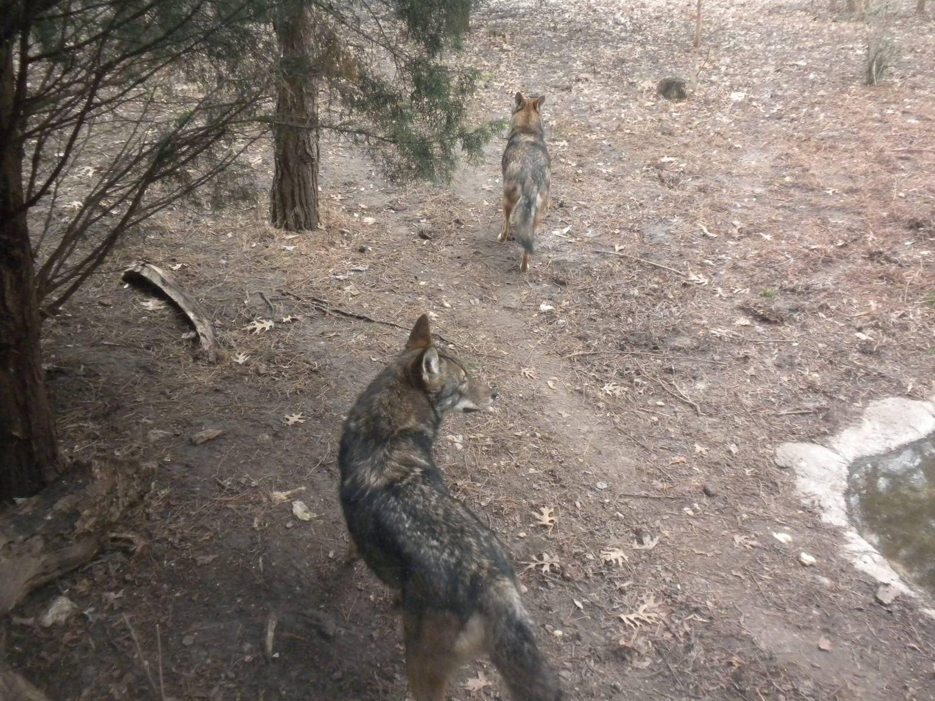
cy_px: 350
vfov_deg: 38.7
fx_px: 999
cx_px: 468
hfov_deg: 50.1
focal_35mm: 37
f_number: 3.5
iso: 400
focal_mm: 6.6
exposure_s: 1/234
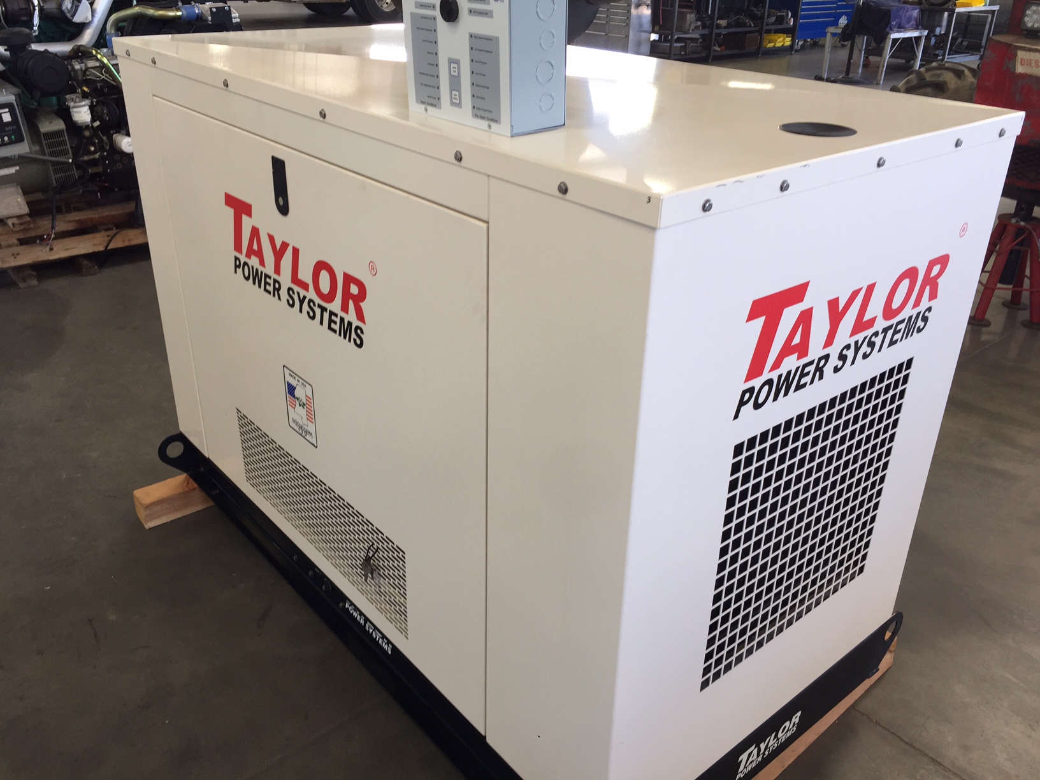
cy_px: 390
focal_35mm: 29
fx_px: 871
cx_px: 520
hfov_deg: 61.7
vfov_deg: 48.2
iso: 32
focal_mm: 4.15
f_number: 2.2
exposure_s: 1/60
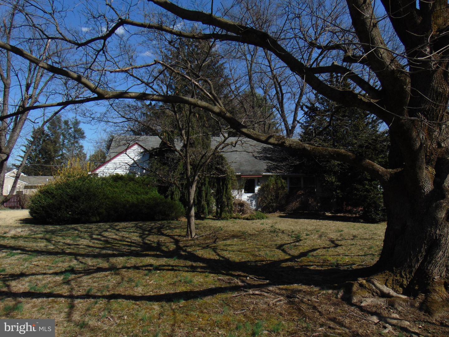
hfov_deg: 69.4
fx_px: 324
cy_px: 168
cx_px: 224
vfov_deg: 54.9
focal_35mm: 25
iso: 80
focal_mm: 4.5
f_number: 3
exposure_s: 1/1500
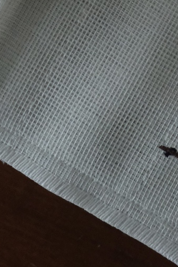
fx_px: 1038
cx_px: 223
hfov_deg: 9.6
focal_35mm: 140
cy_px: -159
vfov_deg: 13.6
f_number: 6.4
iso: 8000
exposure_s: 1/125
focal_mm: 26.4
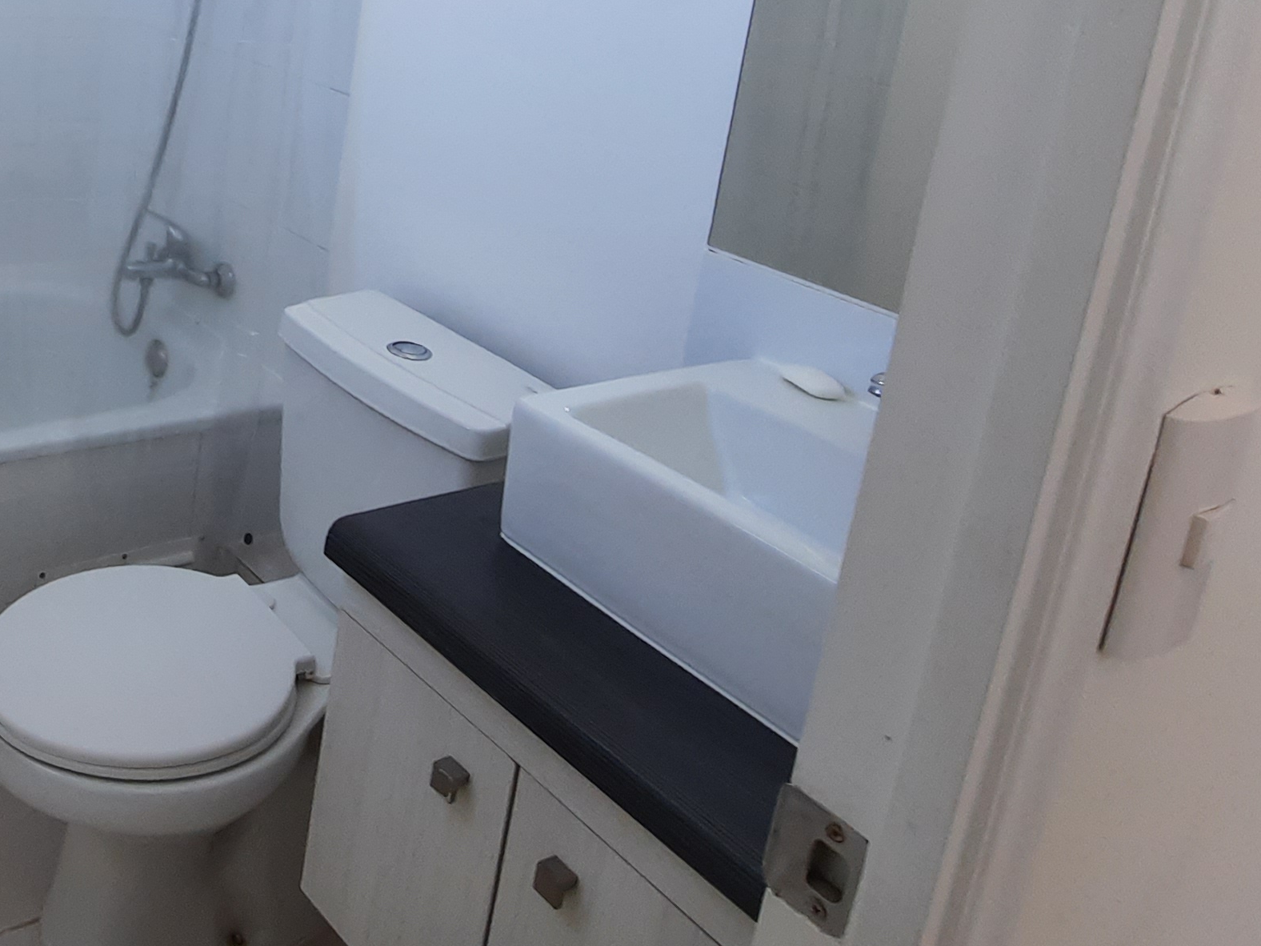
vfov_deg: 40.1
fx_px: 1202
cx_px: 34
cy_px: 117
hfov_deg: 47.2
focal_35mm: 33
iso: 64
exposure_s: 1/50
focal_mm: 1.74
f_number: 2.2
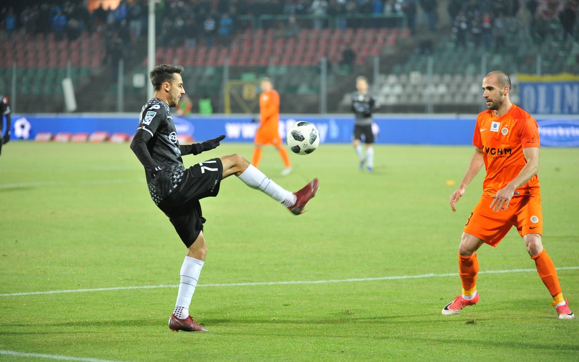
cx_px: 295
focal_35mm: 210
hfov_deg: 10.0
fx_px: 3314
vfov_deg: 6.3
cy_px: 193
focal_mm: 200
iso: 3200
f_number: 4
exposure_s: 1/320
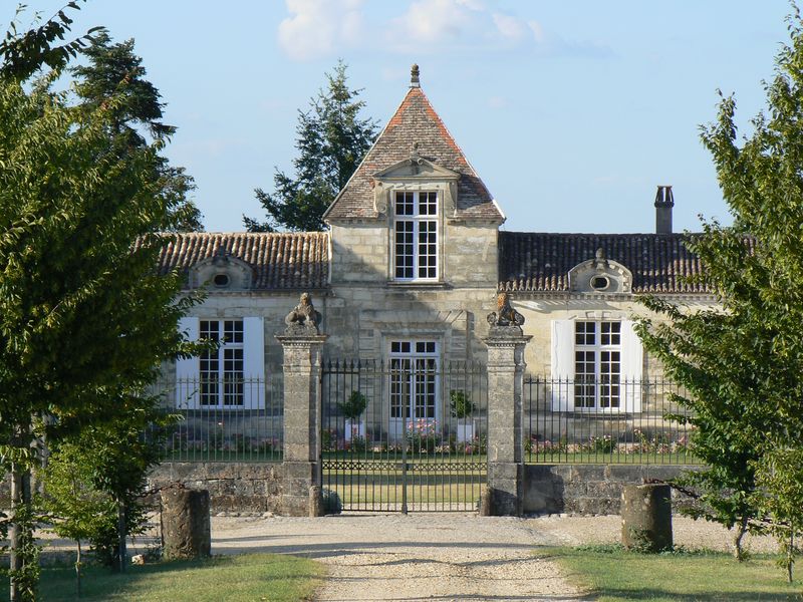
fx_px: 4222
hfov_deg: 10.9
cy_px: 301
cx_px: 402
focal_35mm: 182
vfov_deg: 8.2
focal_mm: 30.4
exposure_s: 1/320
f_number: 5.6
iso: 80
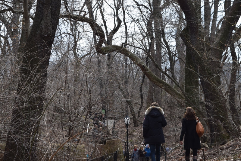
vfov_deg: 13.0
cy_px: 96
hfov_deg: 19.3
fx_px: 707
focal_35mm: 106
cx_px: 146
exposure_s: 1/250
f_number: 8
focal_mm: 55
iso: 200
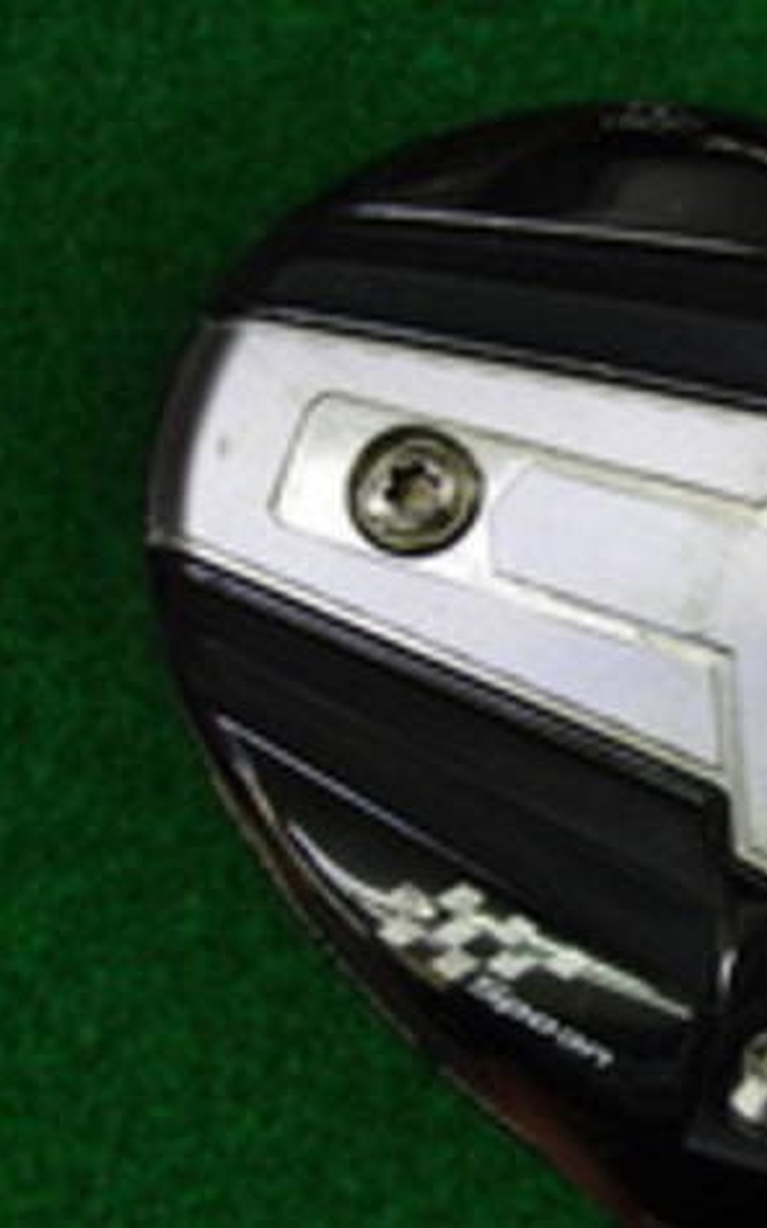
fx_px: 1774
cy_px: 619
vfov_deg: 38.2
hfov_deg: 23.8
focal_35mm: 53
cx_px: 681
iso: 200
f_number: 3.6
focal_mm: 6.42
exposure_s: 1/80
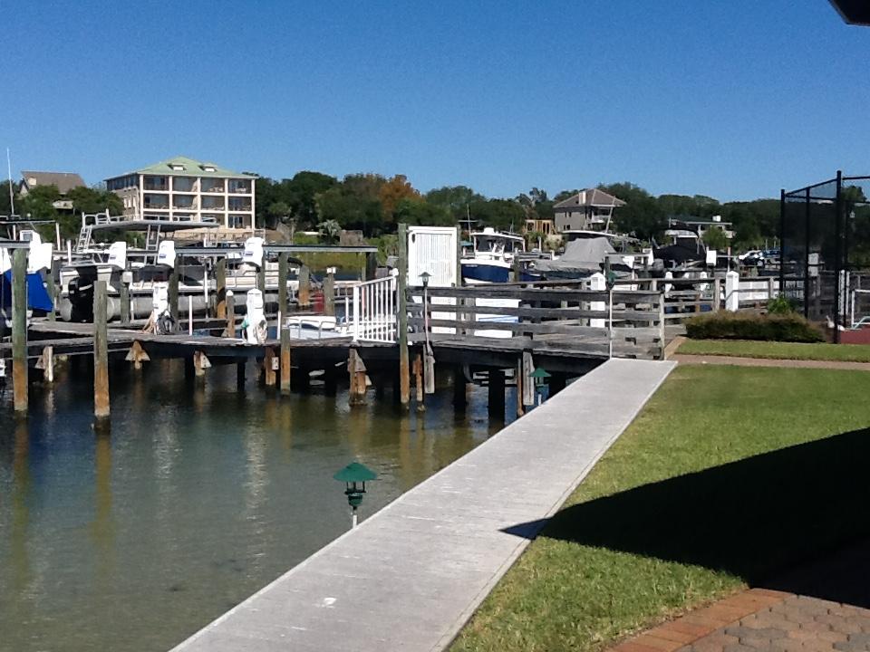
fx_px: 1106
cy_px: 326
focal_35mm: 44
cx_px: 435
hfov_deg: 42.9
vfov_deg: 32.9
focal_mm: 2.03
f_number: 2.4
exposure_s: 1/2433
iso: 40
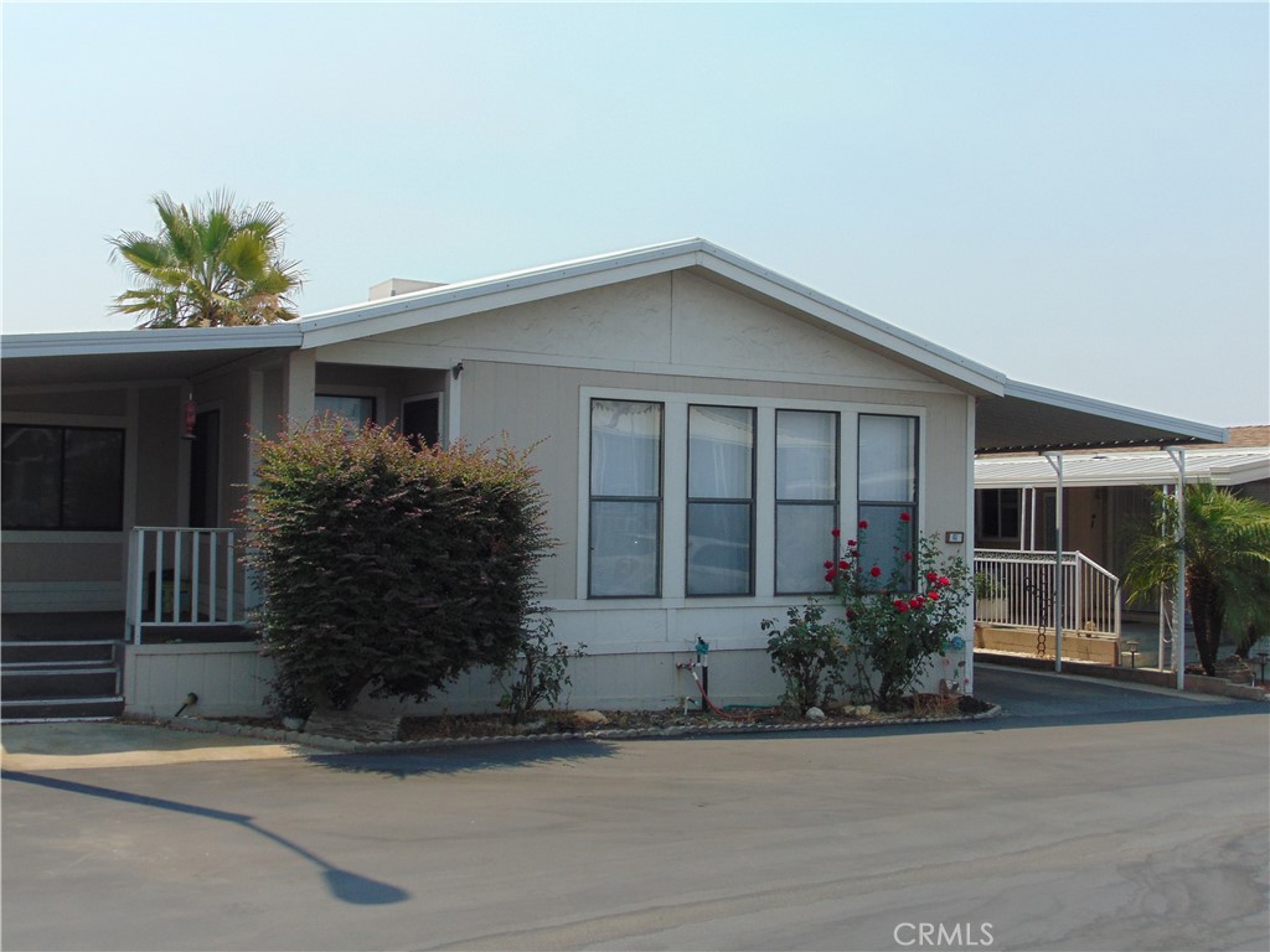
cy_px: 476
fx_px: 1431
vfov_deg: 36.8
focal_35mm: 39
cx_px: 635
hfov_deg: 47.9
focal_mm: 6.9
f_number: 8.5
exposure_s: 1/200
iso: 80
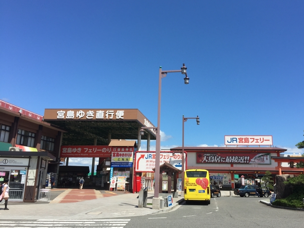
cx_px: 171
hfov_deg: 55.2
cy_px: 109
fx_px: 290
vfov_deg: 42.9
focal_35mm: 33
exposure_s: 1/2326
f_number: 2.2
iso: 32
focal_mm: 4.15
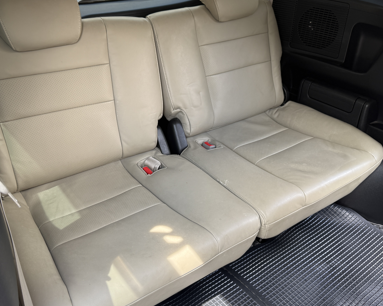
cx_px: 178
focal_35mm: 34
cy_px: 141
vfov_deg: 43.3
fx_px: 385
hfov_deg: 52.8
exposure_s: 1/121
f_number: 1.78
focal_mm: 6.76
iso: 80
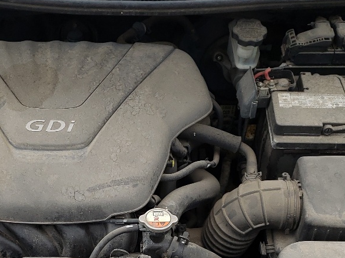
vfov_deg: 20.2
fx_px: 707
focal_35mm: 71
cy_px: 248
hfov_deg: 27.3
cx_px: 120
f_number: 1.5
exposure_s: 1/417
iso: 50
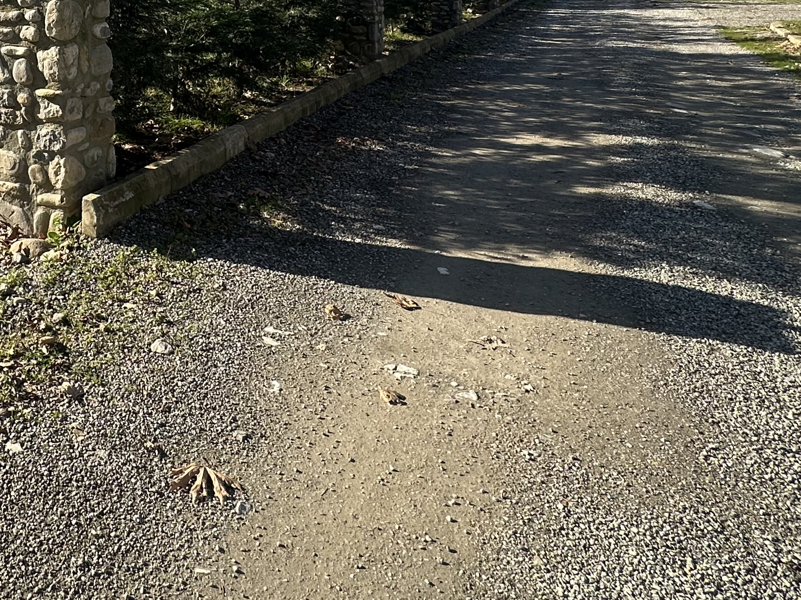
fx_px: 787
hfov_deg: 48.5
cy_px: -41
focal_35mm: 34
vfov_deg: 36.2
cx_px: 85
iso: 40
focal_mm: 2.22
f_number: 2.2
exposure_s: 1/779
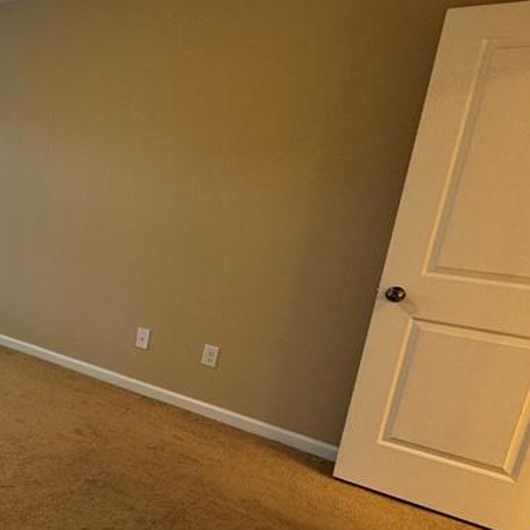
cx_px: -65
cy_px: 300
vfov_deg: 49.6
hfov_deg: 39.7
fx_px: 572
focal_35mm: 33
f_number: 2.2
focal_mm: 2.22
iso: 160
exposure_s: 1/60
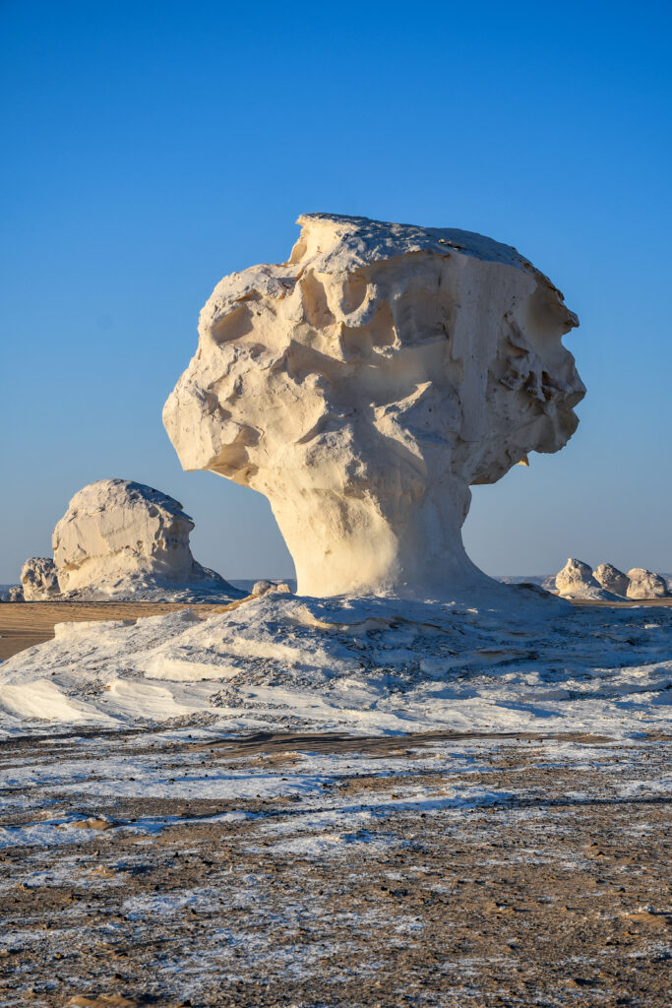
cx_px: 336
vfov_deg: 26.0
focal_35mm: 78
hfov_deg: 17.5
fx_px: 2183
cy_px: 504
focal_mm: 52
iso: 100
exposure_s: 1/320
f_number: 9
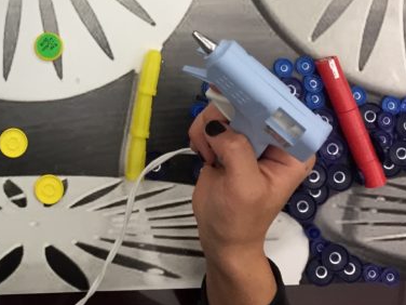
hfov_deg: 23.3
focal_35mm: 79
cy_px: -56
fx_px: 927
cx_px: -32
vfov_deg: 17.8
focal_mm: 4.15
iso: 40
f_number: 2.2
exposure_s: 1/30
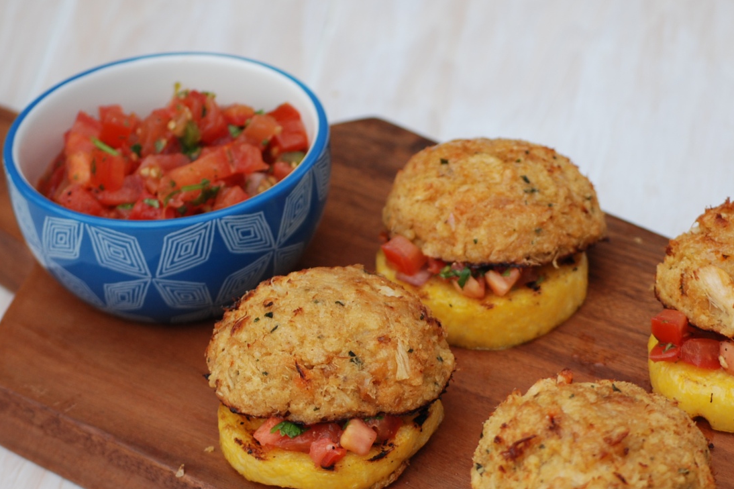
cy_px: 316
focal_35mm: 153
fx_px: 3119
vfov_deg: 9.0
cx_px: 451
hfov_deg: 13.4
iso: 180
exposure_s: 1/500
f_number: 4.2
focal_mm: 62
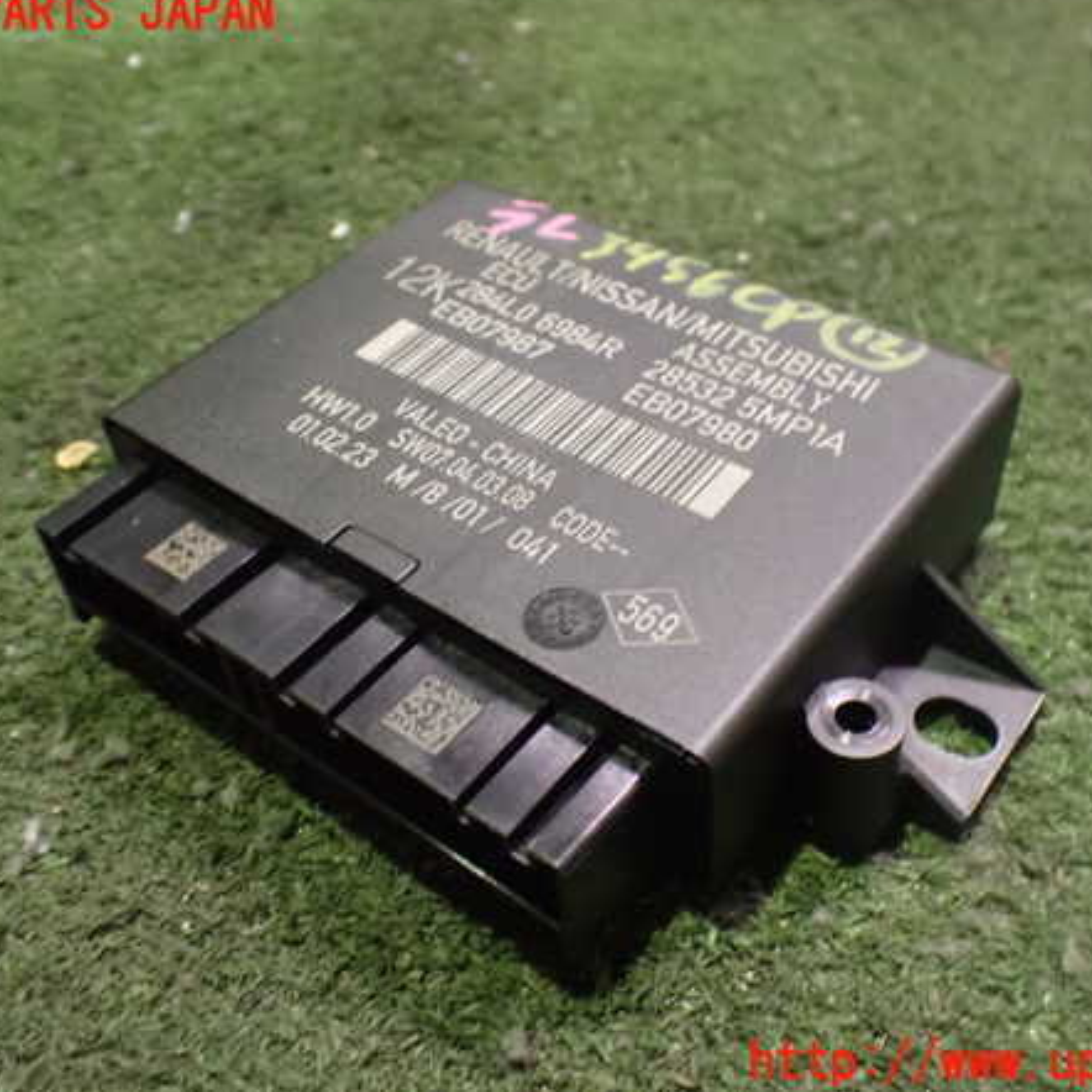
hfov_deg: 46.0
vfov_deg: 46.0
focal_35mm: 36
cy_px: 539
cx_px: 566
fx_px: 1285
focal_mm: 5.4
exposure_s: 1/30
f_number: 2.3
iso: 1250
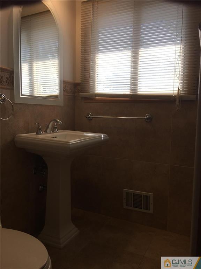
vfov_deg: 61.7
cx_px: 100
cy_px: 134
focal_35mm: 29
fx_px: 225
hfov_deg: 48.2
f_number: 2.2
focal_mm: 4.15
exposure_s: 1/197
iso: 25
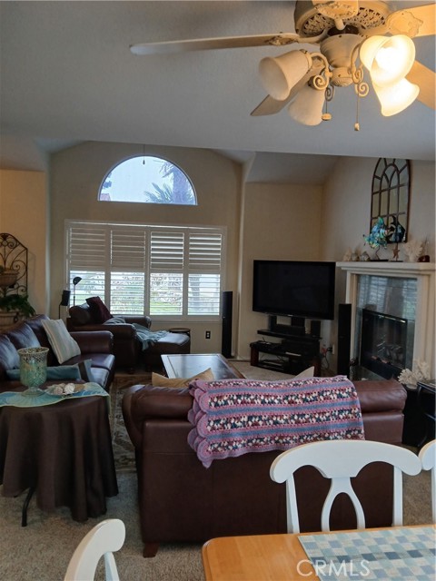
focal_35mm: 26
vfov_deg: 67.3
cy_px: 290
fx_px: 437
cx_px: 218
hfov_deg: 53.1
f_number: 1.8
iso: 160
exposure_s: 1/60
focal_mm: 3.98
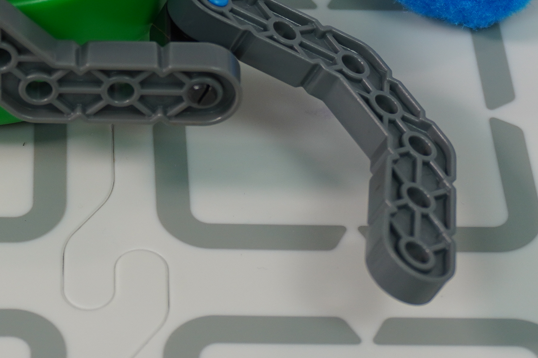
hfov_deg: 15.0
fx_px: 2027
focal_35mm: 136
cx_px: 104
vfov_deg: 10.0
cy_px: -59
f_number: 4.5
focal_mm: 27
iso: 160
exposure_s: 1/50
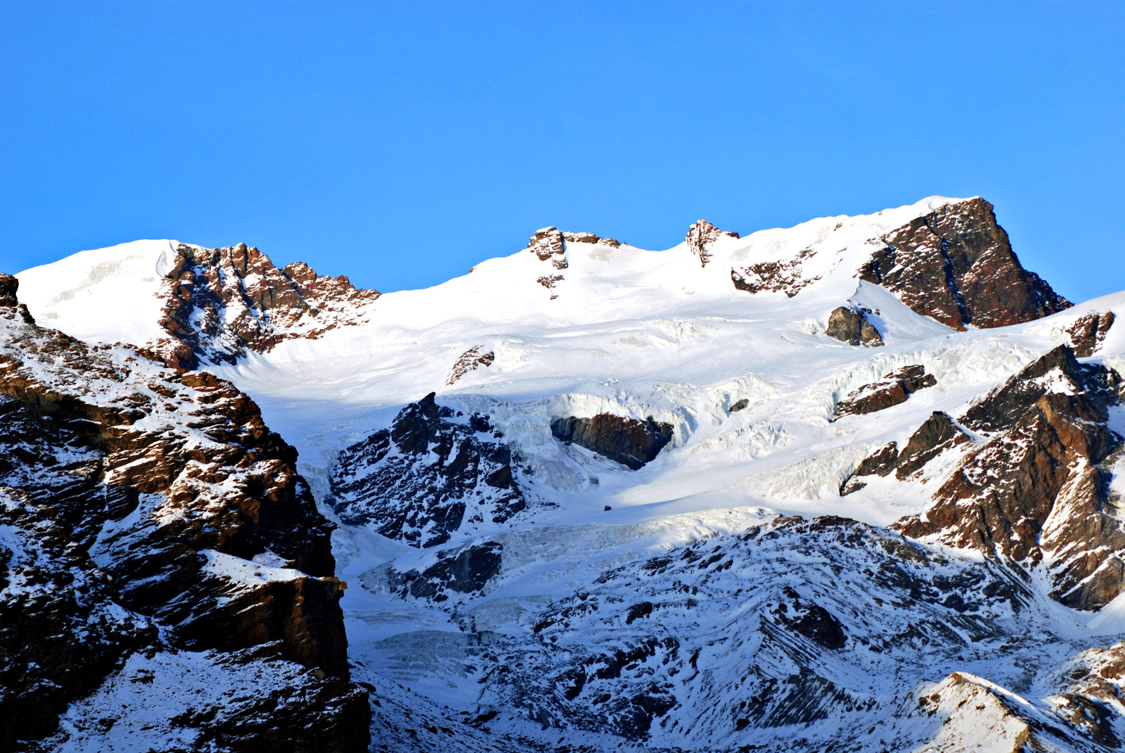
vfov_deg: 8.7
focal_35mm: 158
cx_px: 562
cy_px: 376
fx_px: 4928
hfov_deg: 13.0
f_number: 7.1
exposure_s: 1/320
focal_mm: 105
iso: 200
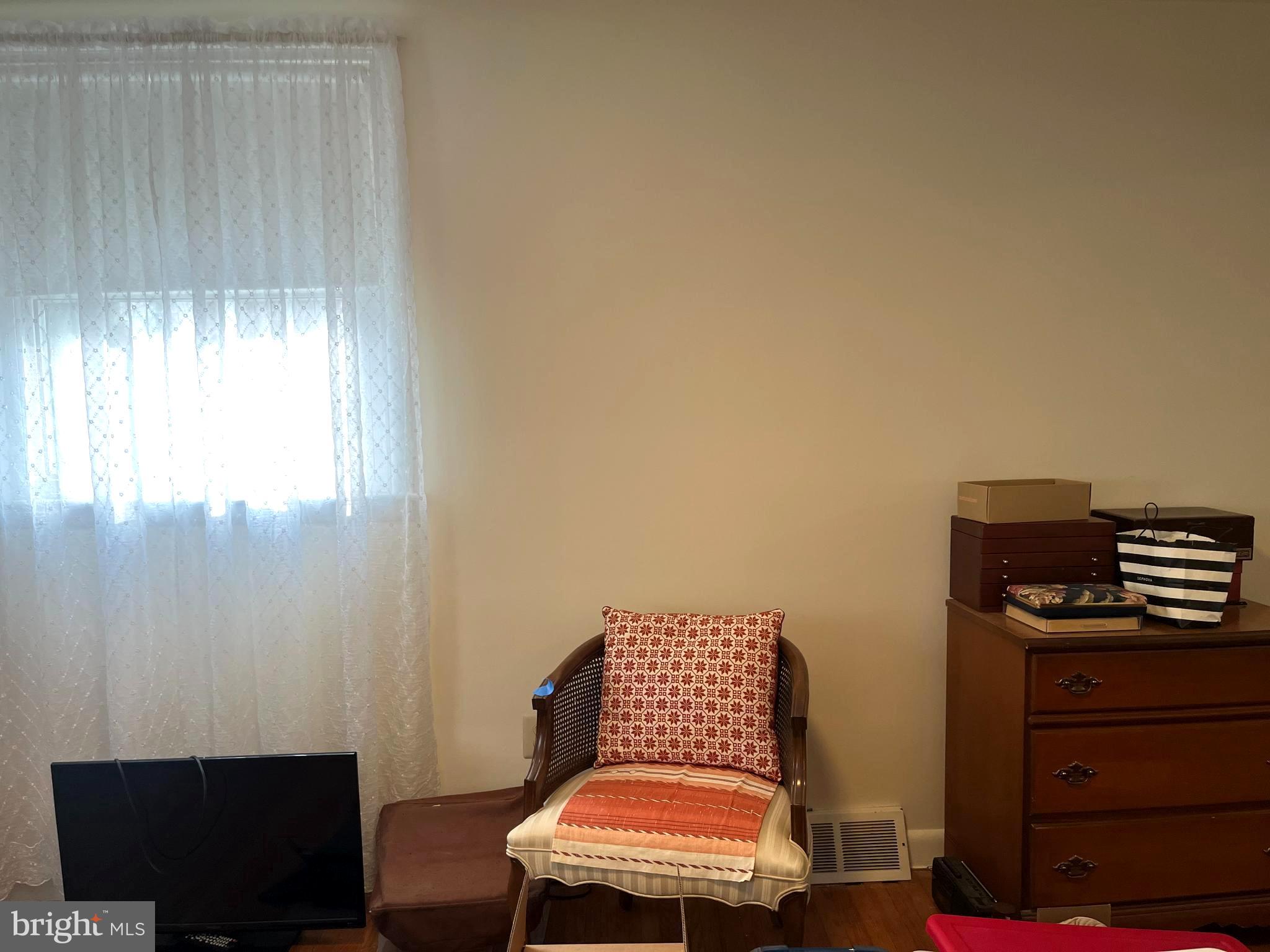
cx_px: 635
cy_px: 476
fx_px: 954
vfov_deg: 53.1
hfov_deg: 67.3
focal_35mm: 26
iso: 80
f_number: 1.6
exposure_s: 1/60
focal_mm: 5.1
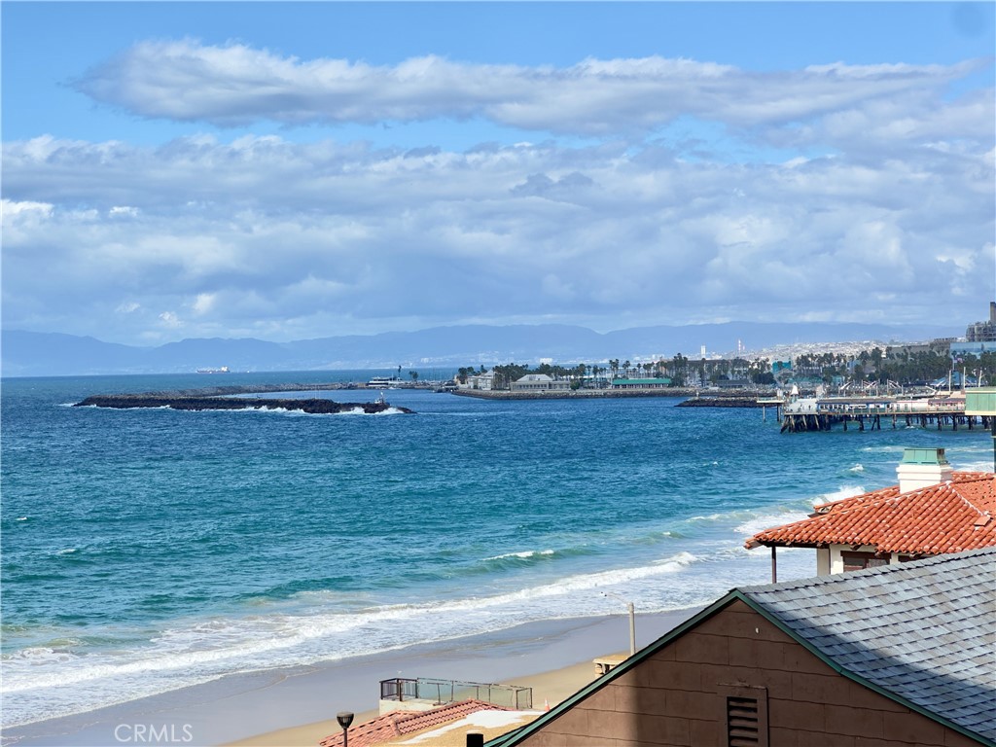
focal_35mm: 77
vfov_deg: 19.1
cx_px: 498
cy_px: 374
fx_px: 2216
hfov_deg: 25.3
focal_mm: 9
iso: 32
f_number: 2.8
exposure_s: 1/791
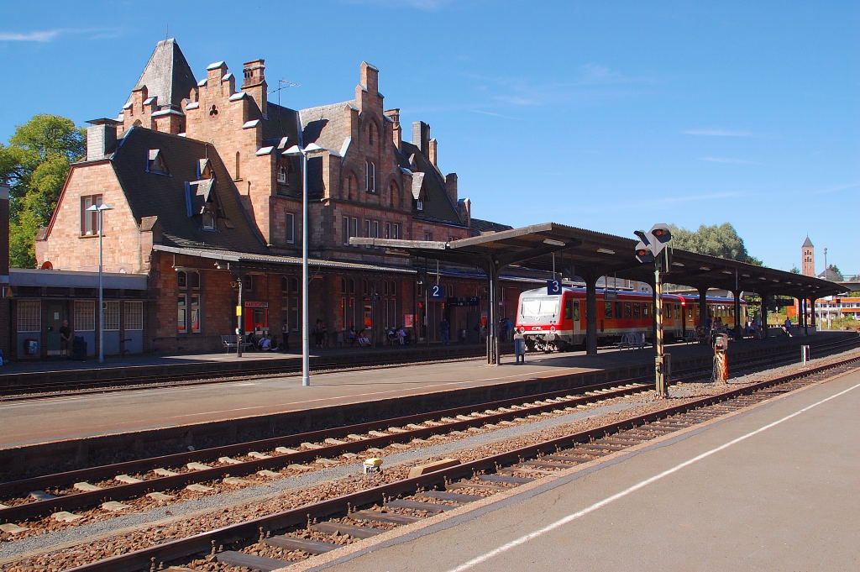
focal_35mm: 38
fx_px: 895
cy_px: 286
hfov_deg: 51.3
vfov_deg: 35.4
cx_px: 430
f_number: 8
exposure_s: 1/640
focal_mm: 25
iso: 400
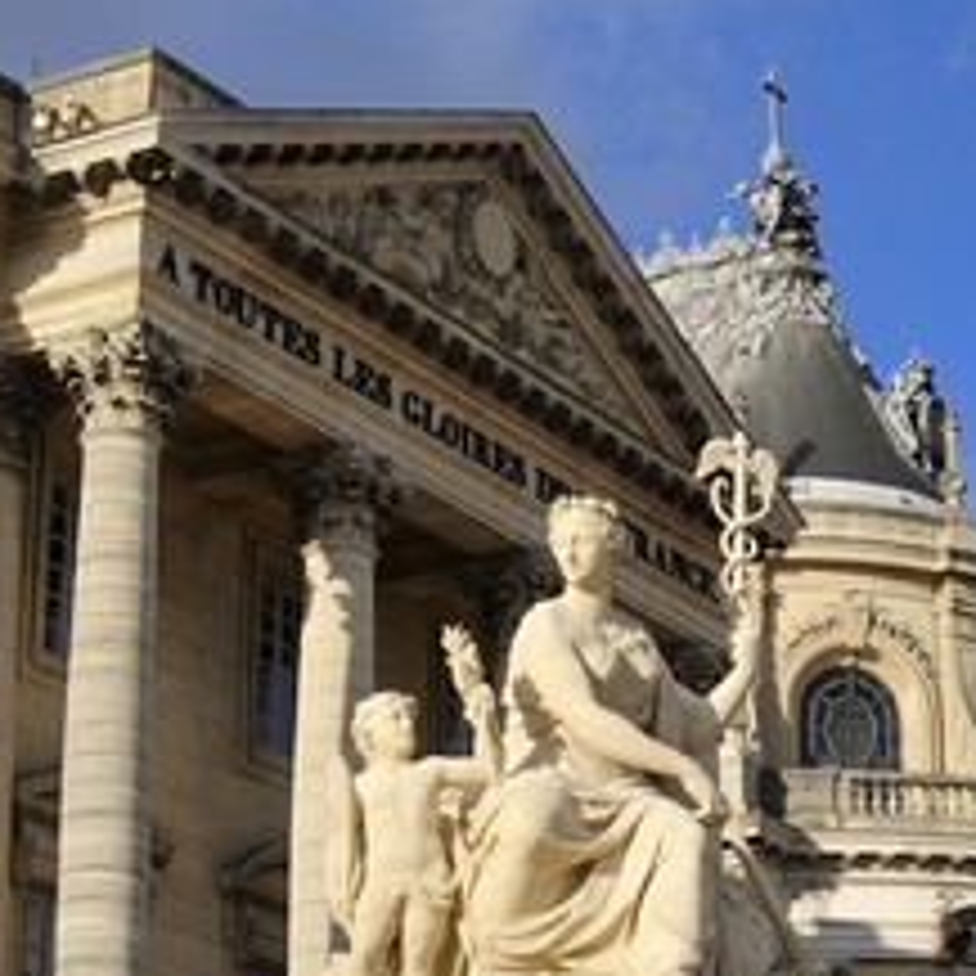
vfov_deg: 15.1
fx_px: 3668
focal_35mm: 115
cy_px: 594
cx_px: 724
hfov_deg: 15.1
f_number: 13
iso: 200
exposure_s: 1/200
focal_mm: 70
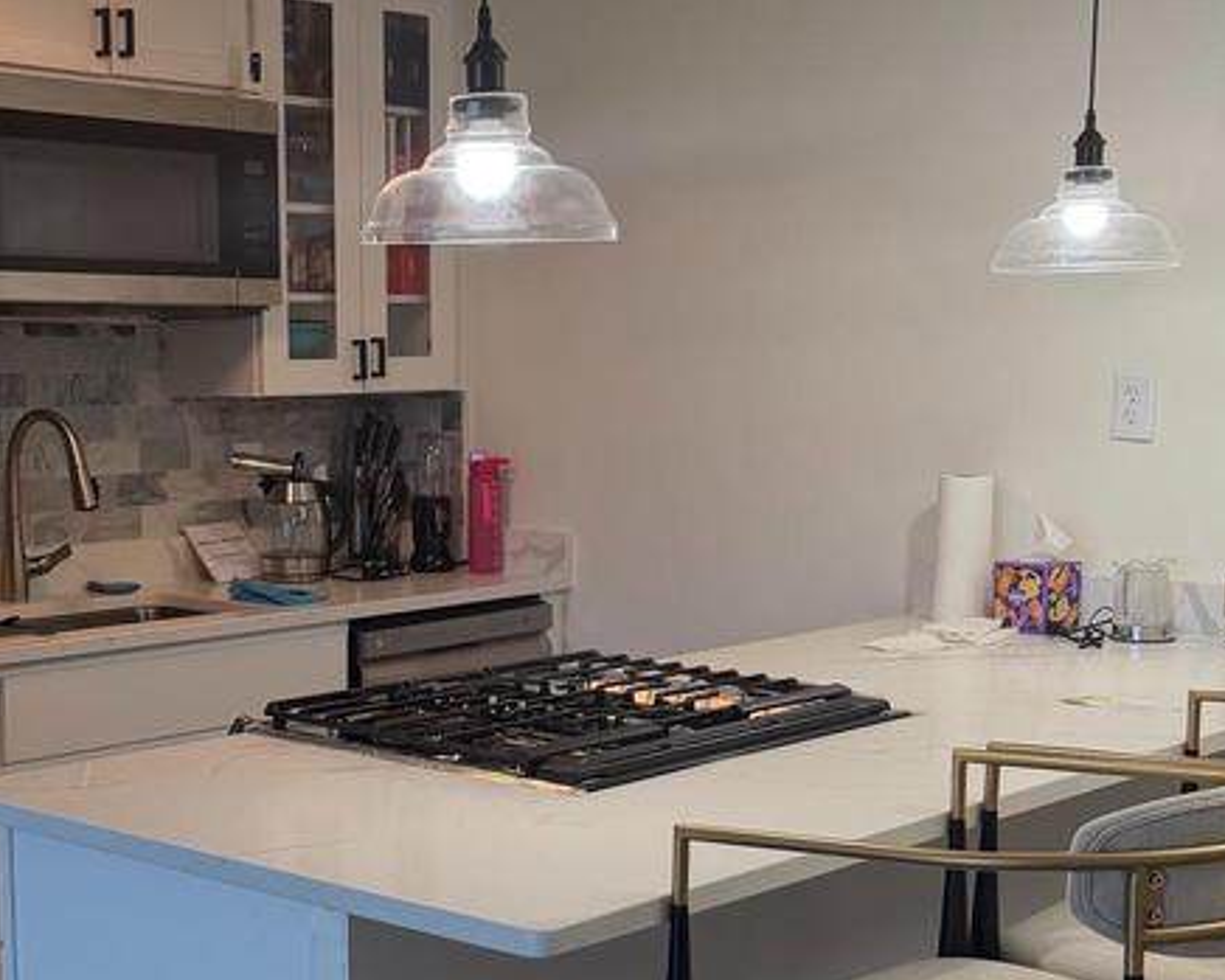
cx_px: 416
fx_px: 2103
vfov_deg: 26.0
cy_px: 705
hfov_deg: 32.2
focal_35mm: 58
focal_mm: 6.76
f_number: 1.78
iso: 200
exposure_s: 1/200
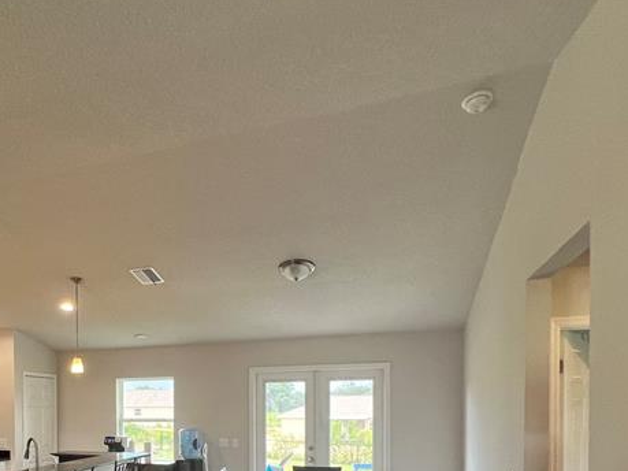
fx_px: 526
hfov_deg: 57.4
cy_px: 420
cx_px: 131
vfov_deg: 44.1
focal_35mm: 29
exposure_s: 1/120
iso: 160
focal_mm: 1.57
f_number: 1.8
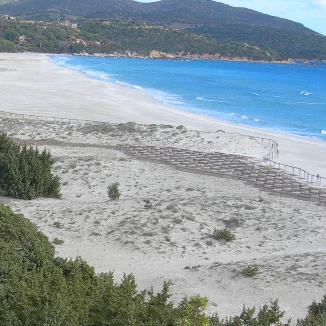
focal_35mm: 102
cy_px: 237
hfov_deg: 16.0
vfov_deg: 17.0
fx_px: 1087
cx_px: -120
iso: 50
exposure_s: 1/260
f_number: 4.8
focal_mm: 7.8
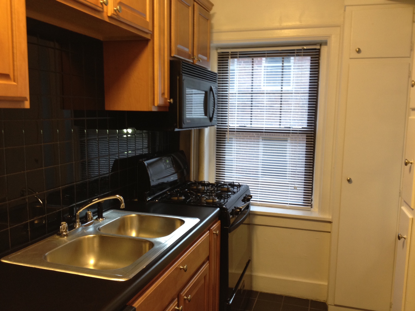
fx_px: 420
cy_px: 156
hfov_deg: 52.6
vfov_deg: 40.7
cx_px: 208
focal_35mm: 35
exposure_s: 1/20
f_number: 2.4
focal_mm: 4.28
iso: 100
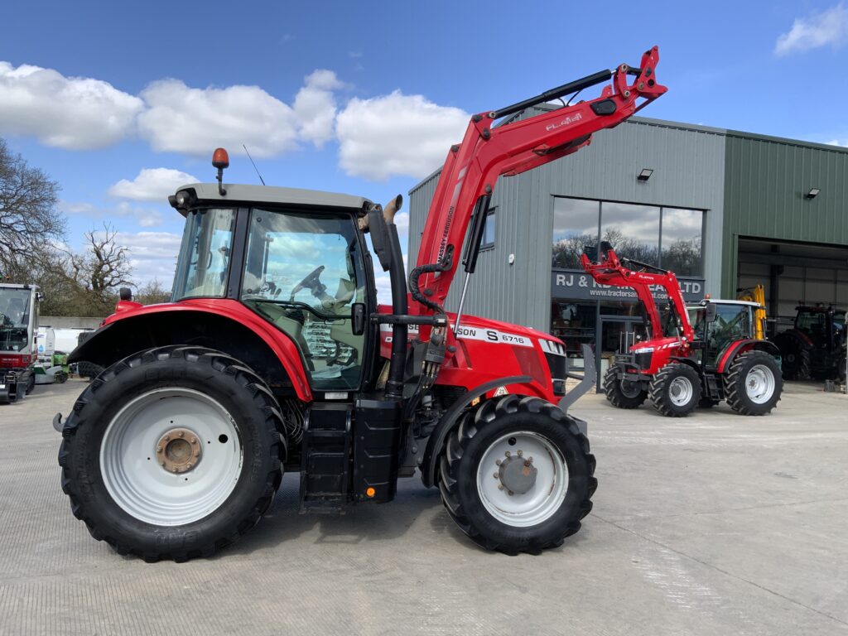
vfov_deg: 48.2
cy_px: 318
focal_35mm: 29
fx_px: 710
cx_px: 424
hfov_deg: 61.7
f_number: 1.8
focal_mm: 3
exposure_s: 1/719
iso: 16
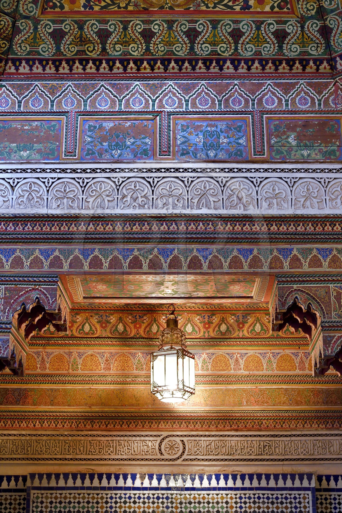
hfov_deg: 19.5
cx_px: 171
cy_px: 256
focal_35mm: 70
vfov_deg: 28.8
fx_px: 997
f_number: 5.6
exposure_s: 1/20
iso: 1600
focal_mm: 70
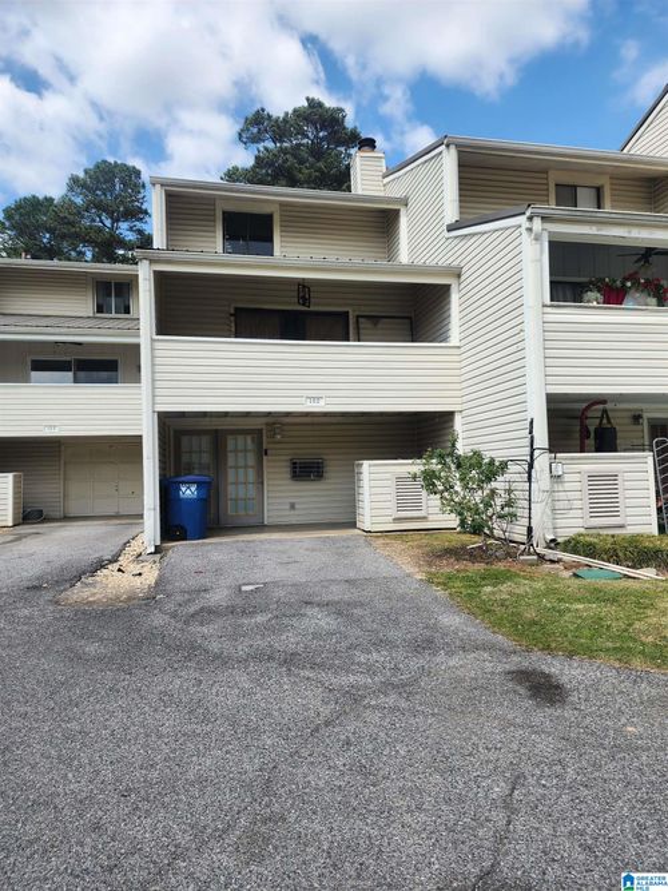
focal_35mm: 23
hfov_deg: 58.9
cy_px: 446
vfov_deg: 73.9
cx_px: 334
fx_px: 592
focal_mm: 6.4
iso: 12
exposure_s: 1/947
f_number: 1.8
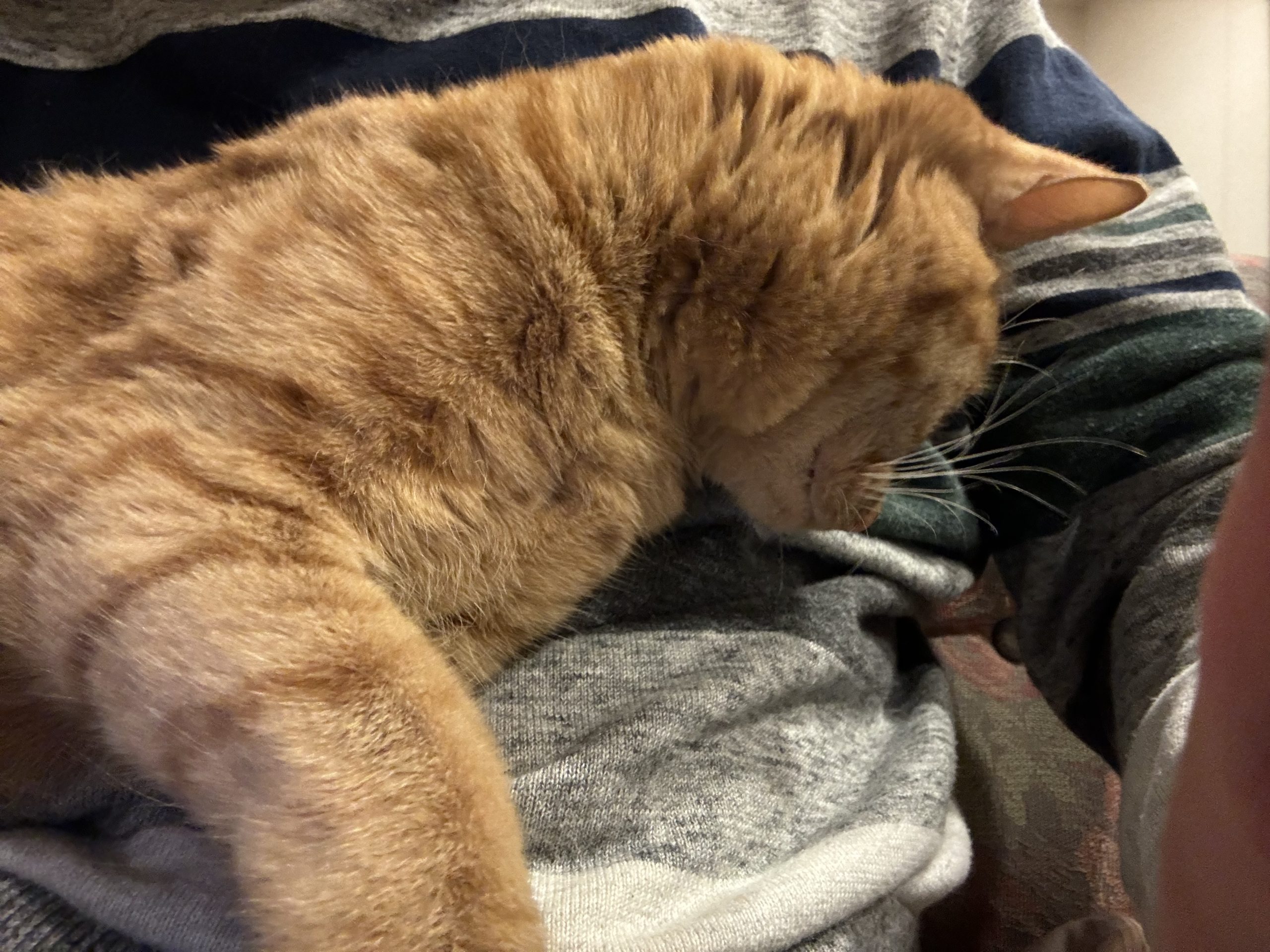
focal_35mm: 23
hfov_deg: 73.9
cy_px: 476
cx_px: 635
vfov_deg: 58.9
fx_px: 844
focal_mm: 2.69
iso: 500
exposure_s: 1/20
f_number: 1.9
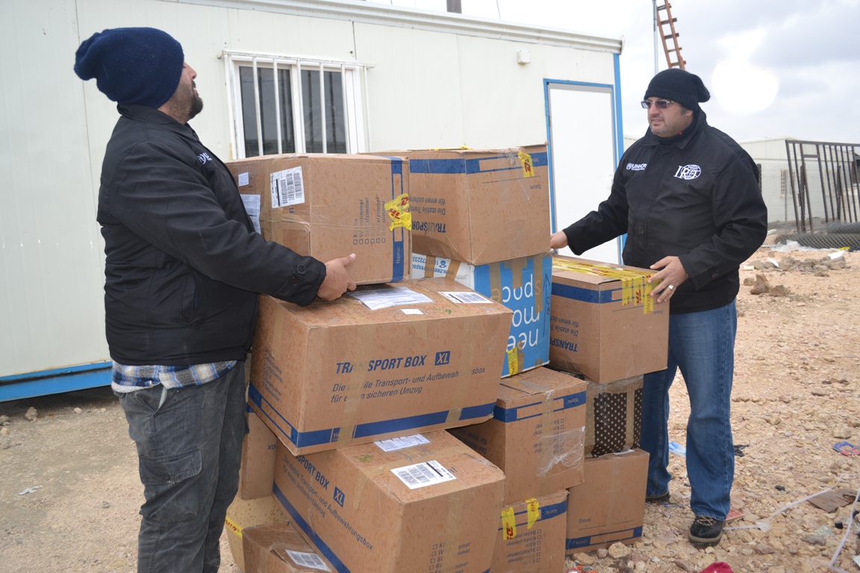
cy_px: 286
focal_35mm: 30
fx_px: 717
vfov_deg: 43.6
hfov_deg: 61.9
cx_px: 430
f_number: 4
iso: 125
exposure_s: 1/125
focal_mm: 20
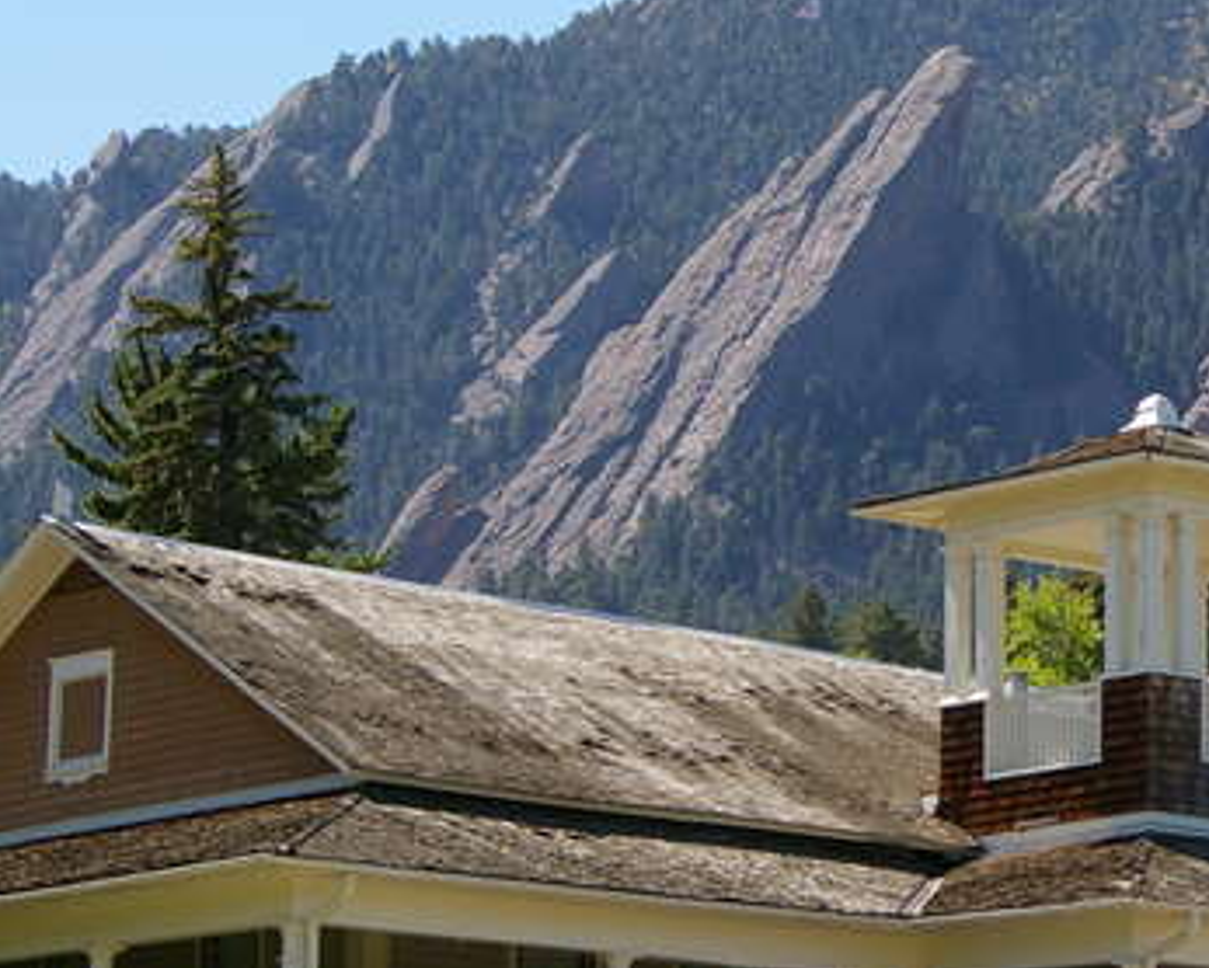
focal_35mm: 162
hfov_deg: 11.8
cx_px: 1167
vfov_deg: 9.5
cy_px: 665
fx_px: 5800
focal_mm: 50
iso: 200
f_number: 6.7
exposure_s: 1/250
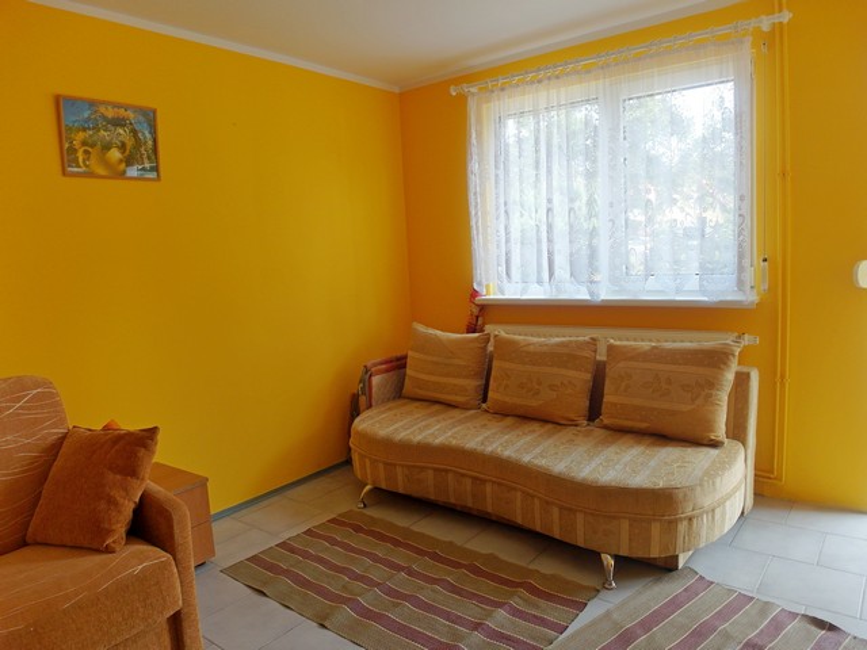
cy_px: 325
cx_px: 434
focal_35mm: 24
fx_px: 601
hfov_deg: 71.6
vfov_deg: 56.8
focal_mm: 5.2
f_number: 2.8
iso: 80
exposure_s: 1/125
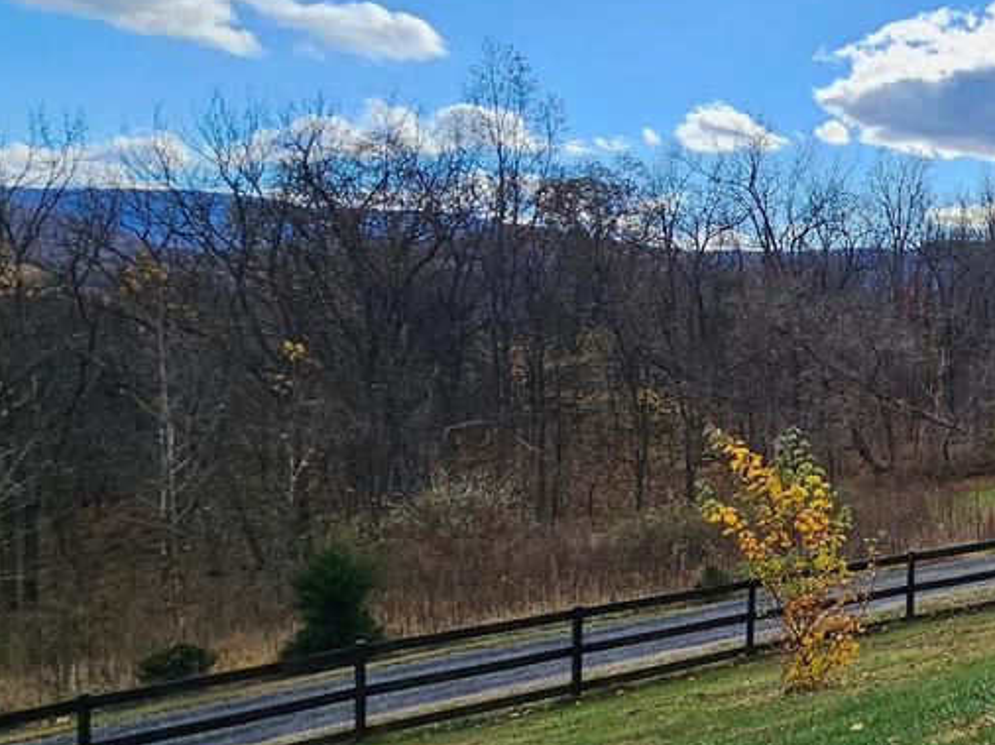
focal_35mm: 37
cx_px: 1205
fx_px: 1063
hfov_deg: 37.4
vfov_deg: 38.6
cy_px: 342
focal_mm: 2.2
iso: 50
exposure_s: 1/2060
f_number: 2.2
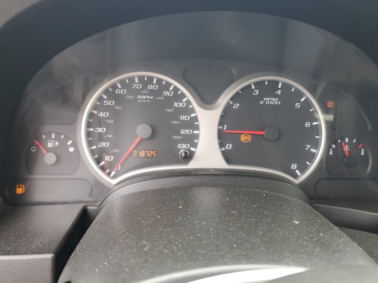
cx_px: 193
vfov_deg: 51.4
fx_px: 295
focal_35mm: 27
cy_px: 138
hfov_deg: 65.3
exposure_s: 1/120
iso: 62
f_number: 1.5
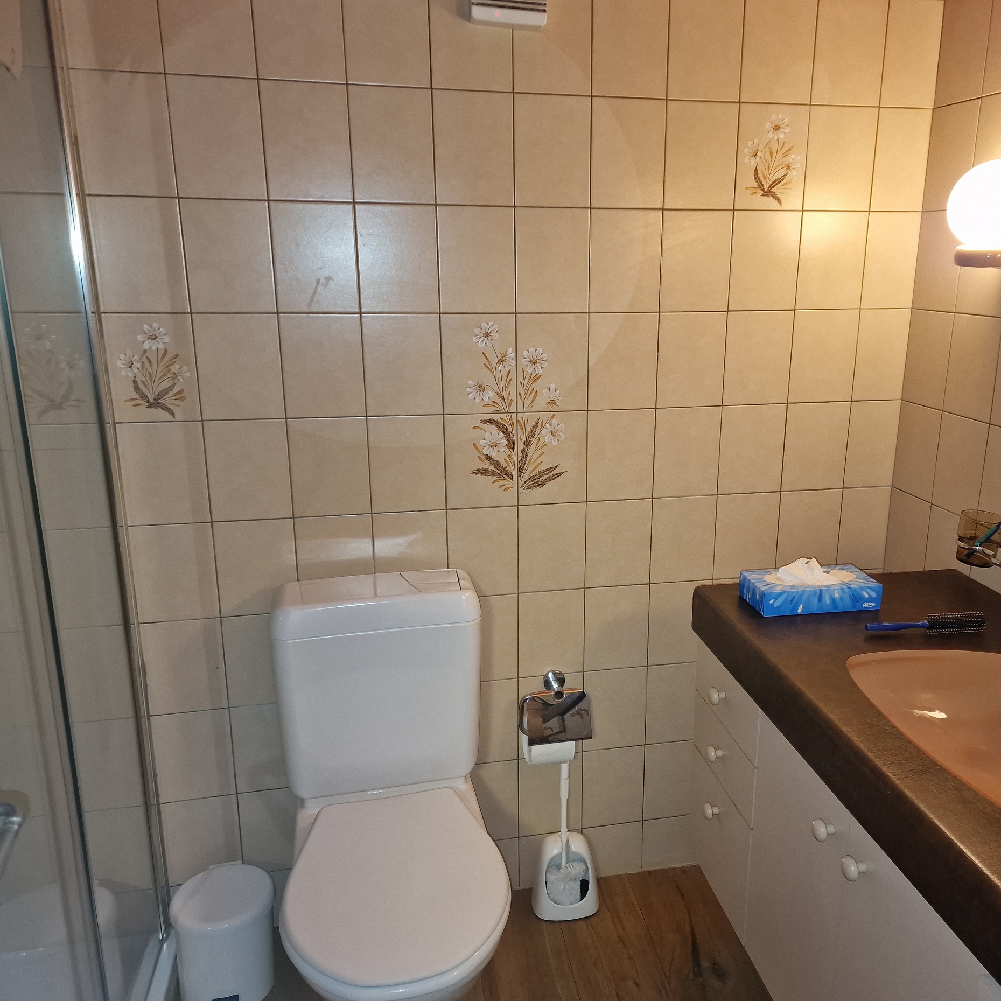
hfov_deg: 57.0
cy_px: 500
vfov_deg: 57.3
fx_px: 916
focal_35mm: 28
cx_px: 581
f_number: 1.8
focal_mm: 6.4
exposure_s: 1/100
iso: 640
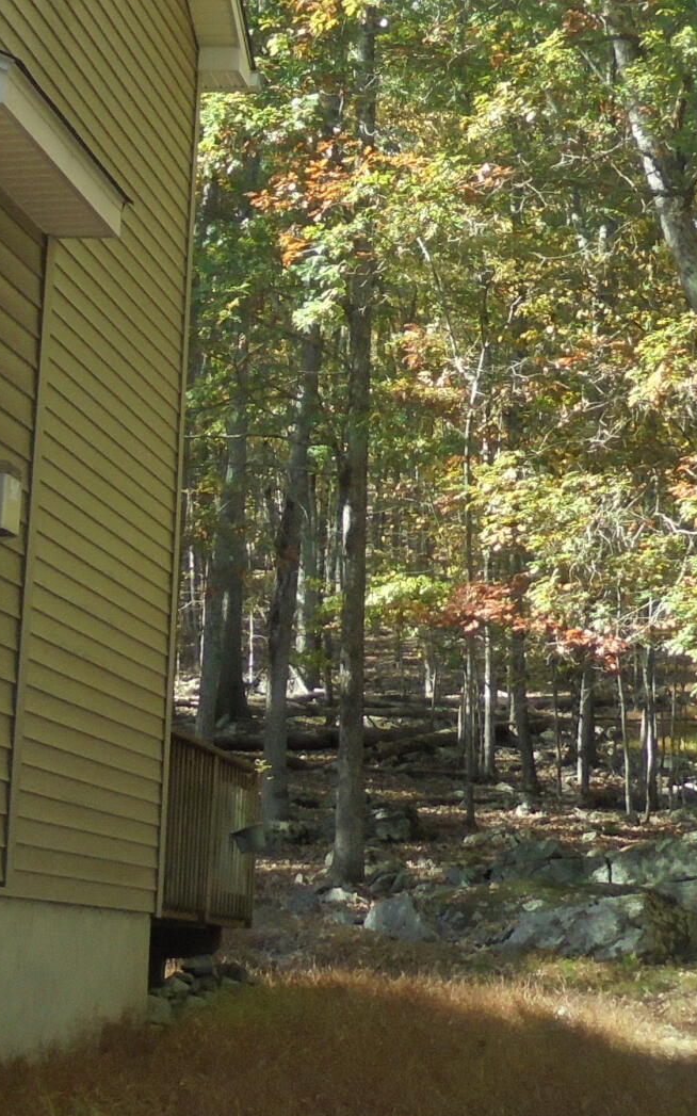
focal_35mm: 79
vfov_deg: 25.9
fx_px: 2402
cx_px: 429
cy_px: 294
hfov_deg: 16.5
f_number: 3.5
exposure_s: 1/160
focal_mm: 4.6
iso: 100
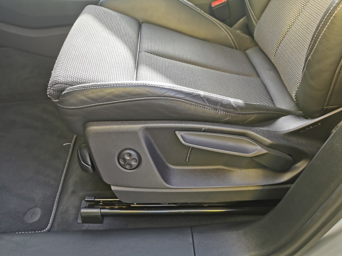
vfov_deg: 51.4
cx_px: 171
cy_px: 128
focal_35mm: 27
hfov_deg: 65.3
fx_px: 267
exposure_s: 1/122
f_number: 1.8
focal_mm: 5.58
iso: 50
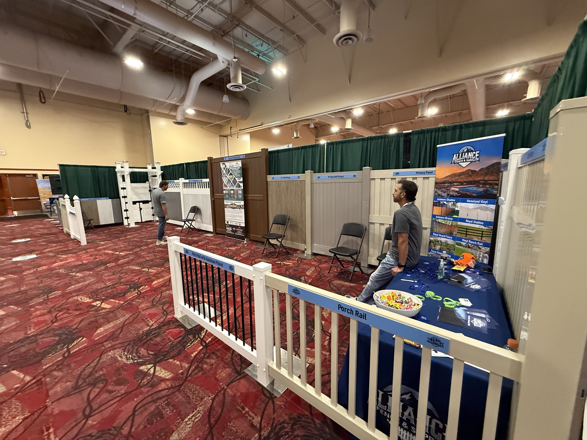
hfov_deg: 102.1
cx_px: 294
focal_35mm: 14
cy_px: 220
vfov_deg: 85.7
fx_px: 237
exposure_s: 1/60
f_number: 2.2
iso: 640
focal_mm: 2.22
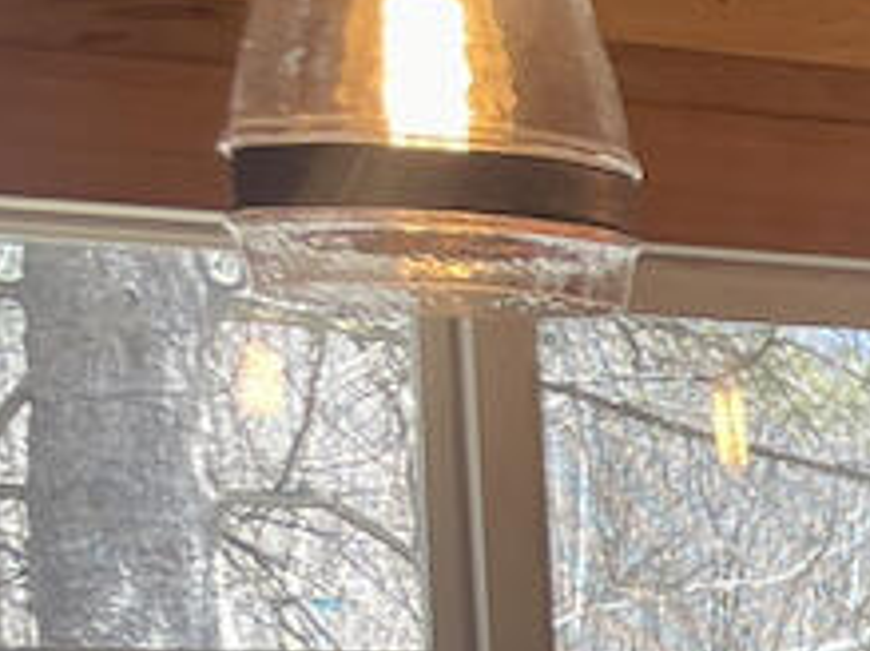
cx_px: 2280
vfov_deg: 9.3
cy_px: 1163
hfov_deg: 10.6
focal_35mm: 152
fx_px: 3818
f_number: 1.6
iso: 40
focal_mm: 4.2
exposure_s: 1/120
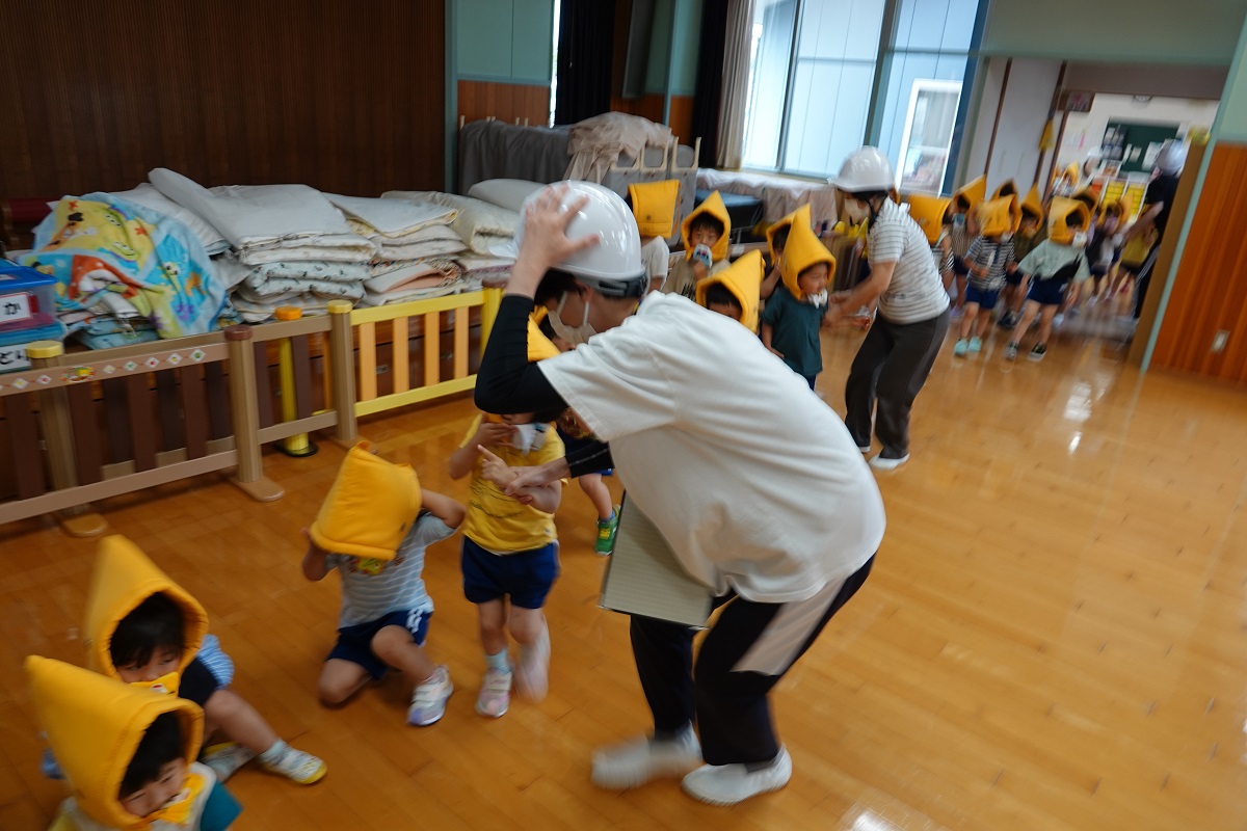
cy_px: 416
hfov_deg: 73.7
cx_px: 624
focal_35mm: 24
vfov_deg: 53.1
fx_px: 831
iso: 100
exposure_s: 1/30
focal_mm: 8.8
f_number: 2.4
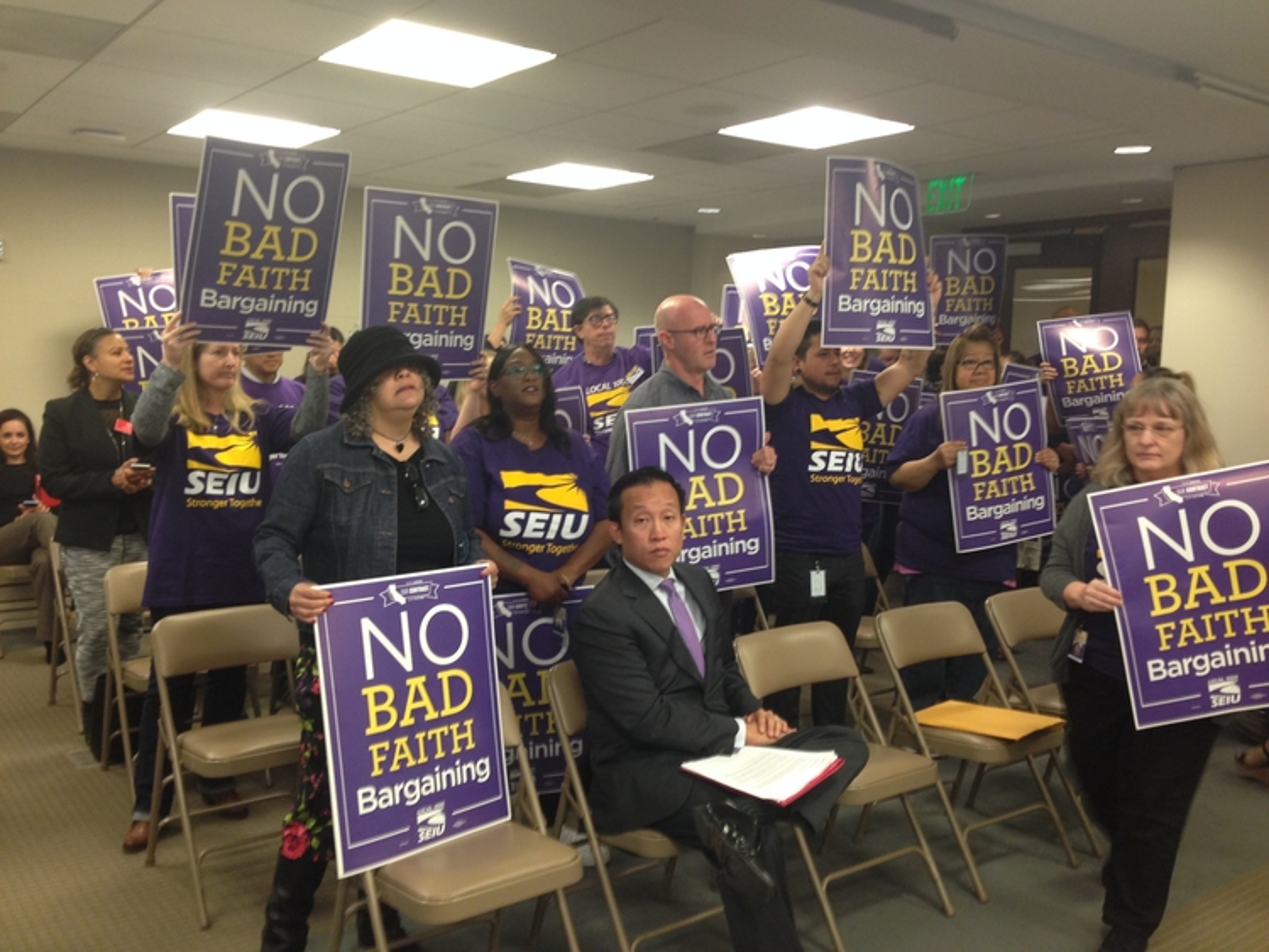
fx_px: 1210
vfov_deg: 43.0
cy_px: 476
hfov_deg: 55.3
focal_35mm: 33
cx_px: 634
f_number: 2.4
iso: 100
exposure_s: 1/20
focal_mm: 4.12
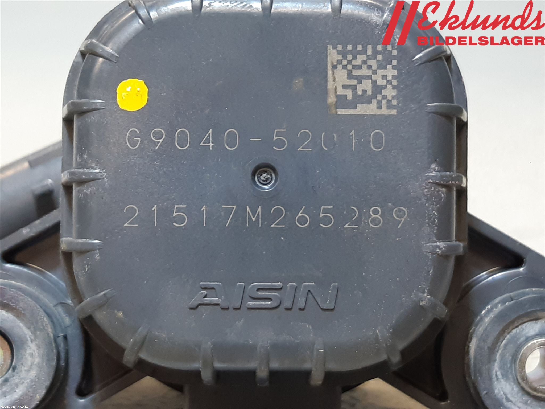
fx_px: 409
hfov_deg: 67.3
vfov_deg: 53.1
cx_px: 272
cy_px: 204
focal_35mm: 26
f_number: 1.7
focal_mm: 3.93
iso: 100
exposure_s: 1/50
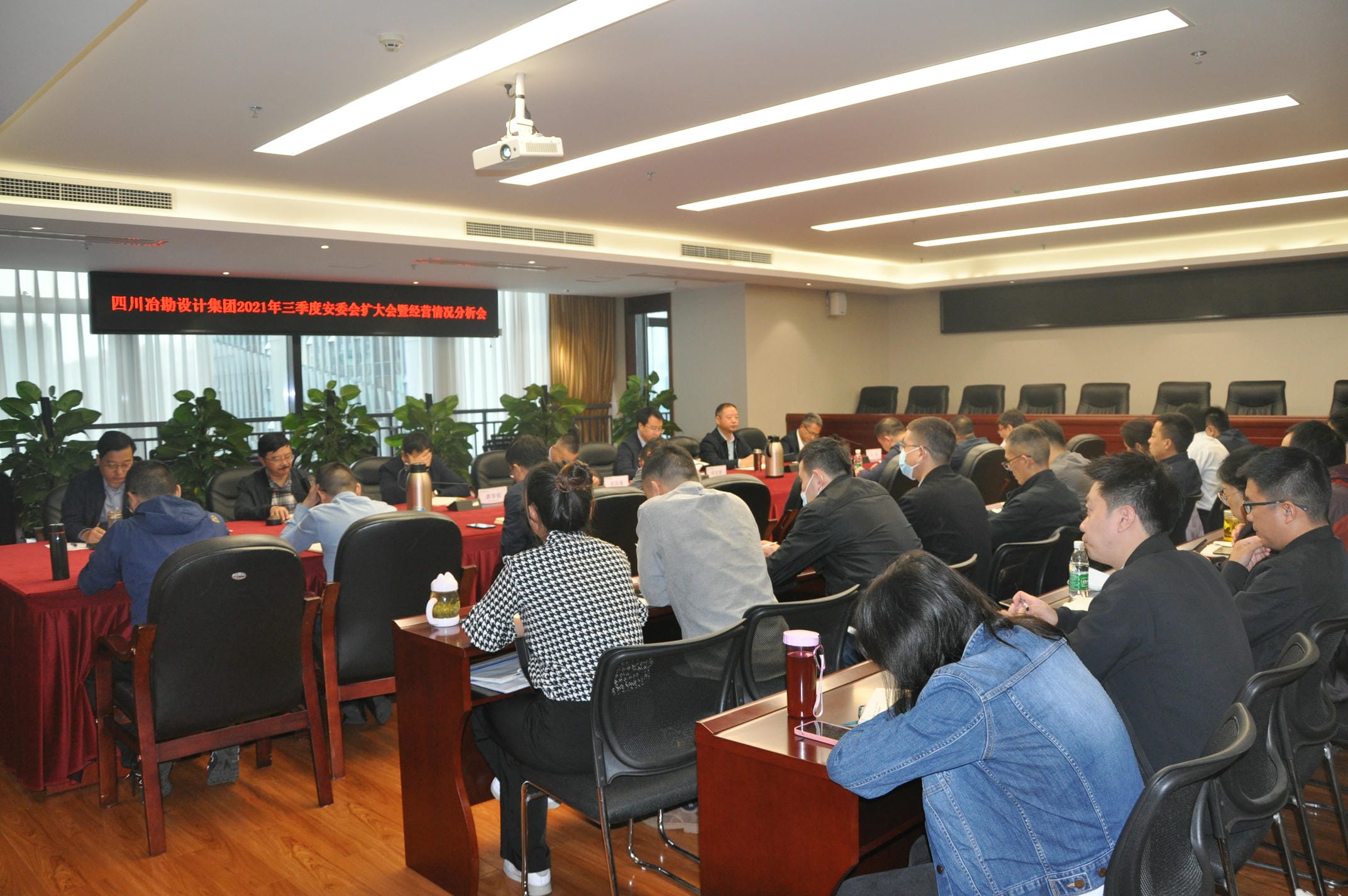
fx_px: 1010
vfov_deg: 47.8
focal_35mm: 27
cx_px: 674
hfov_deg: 67.4
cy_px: 448
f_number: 3.5
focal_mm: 18
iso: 800
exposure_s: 1/125
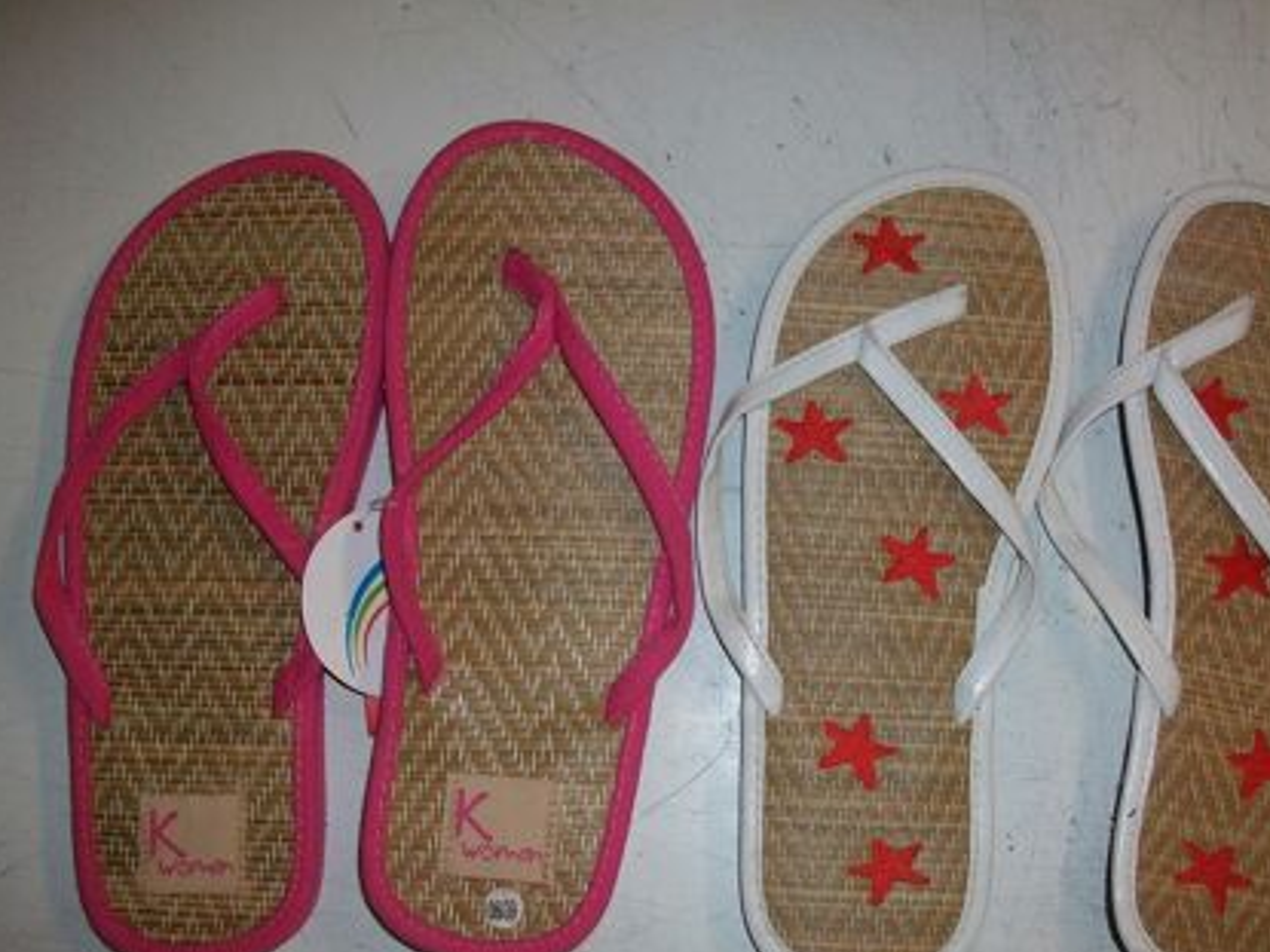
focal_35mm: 37
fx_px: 1357
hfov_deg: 50.0
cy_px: 548
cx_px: 716
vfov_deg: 38.6
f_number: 2.9
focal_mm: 5.7
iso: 125
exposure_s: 1/40
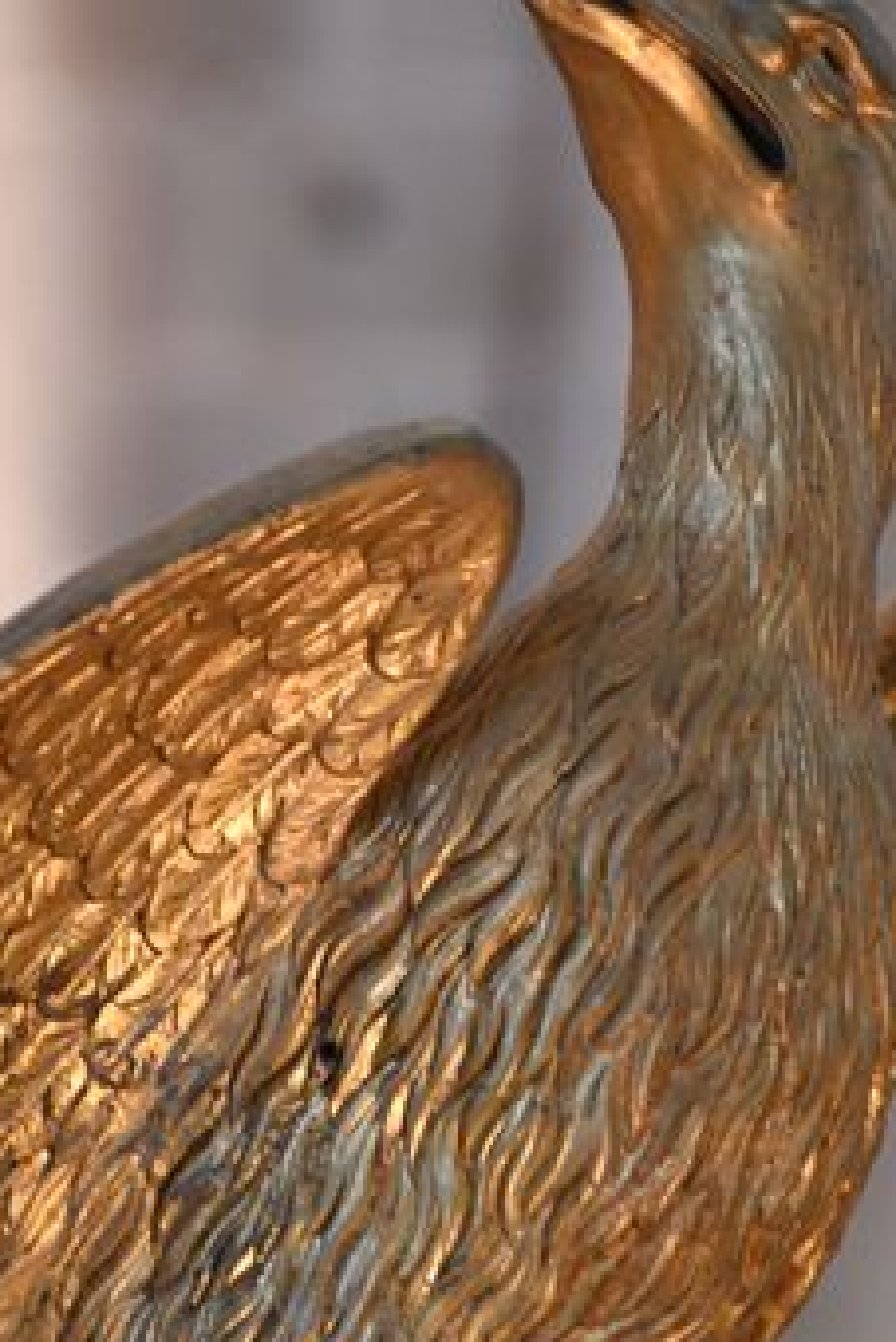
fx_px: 13836
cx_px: 215
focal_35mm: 371
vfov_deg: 5.5
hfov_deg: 3.7
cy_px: 1125
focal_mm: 180
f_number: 3.2
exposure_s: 1/60
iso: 3200
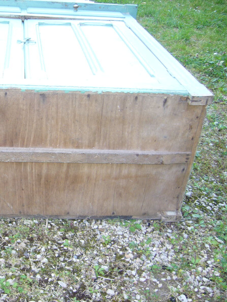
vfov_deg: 40.4
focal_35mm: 47
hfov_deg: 29.8
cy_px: 150
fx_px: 411
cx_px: 28
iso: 80
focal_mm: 5.8
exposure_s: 1/60
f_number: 2.8
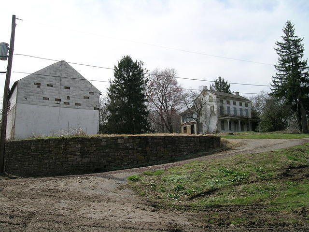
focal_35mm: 28
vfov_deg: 49.7
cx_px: 154
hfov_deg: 63.4
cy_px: 116
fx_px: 250
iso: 50
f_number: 7.1
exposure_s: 1/239
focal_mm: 5.8
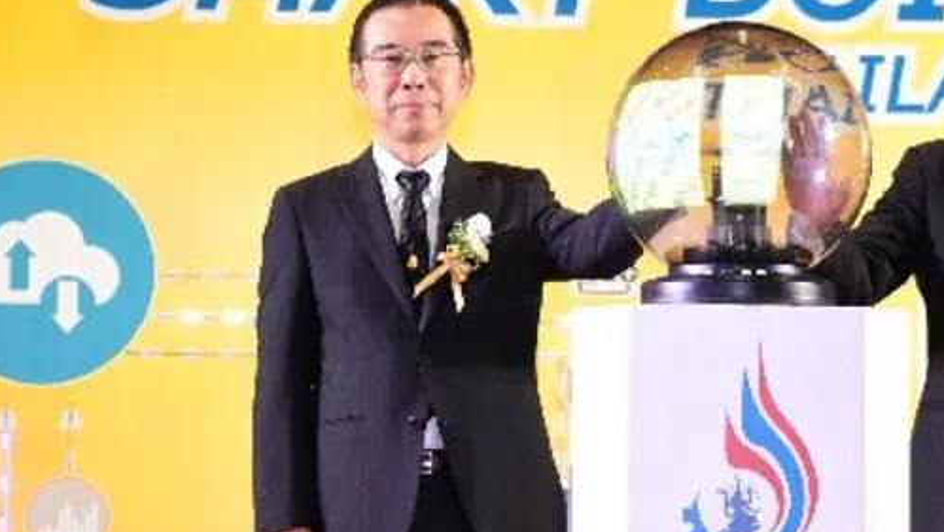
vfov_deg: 7.1
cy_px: 381
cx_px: 700
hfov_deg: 12.5
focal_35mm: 172
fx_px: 4307
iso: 2000
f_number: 6.3
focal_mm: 70
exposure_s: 1/100
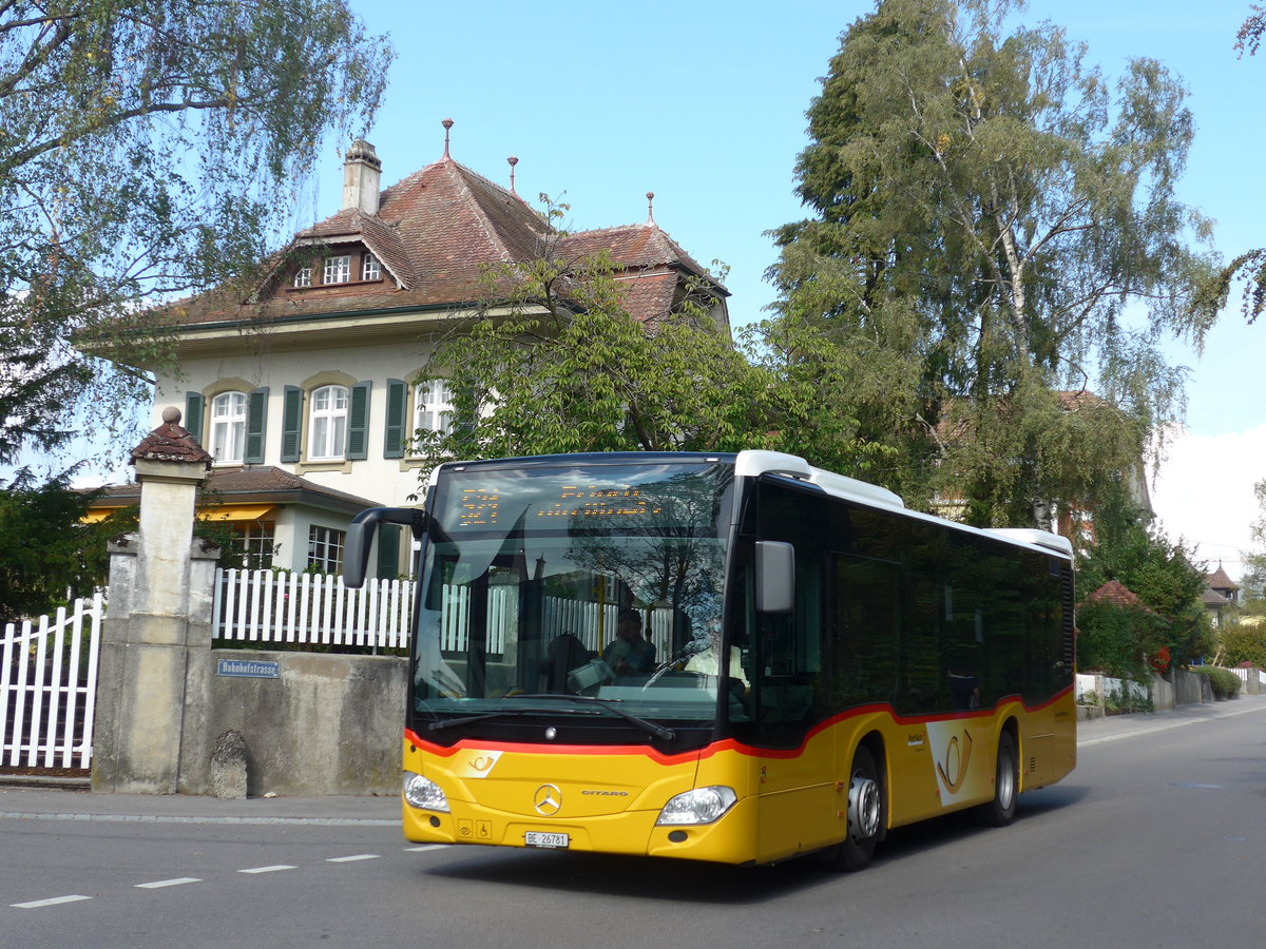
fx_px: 1792
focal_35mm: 49
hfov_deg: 38.9
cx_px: 633
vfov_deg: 29.7
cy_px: 474
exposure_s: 1/500
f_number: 3.2
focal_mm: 10.1
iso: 80
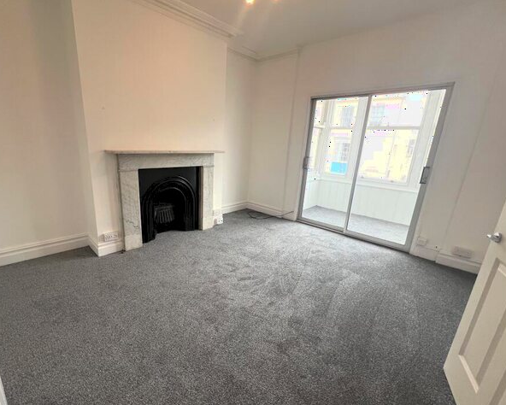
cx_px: 227
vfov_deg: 84.0
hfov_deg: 96.4
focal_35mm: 15
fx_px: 225
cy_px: 210
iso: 100
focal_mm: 1.57
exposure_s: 1/100
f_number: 1.8
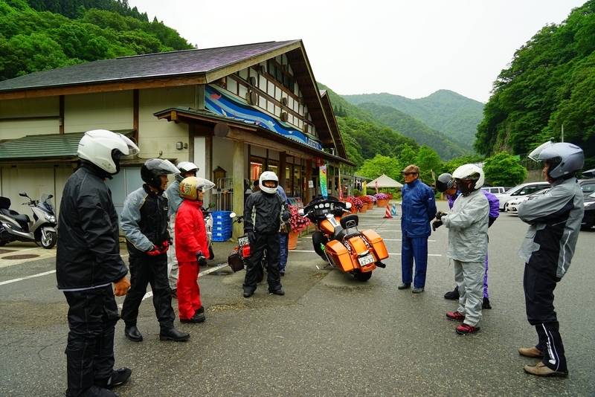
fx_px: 397
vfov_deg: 53.2
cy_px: 198
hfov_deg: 73.7
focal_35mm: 24
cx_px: 298
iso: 100
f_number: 4.5
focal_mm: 24
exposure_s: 1/60
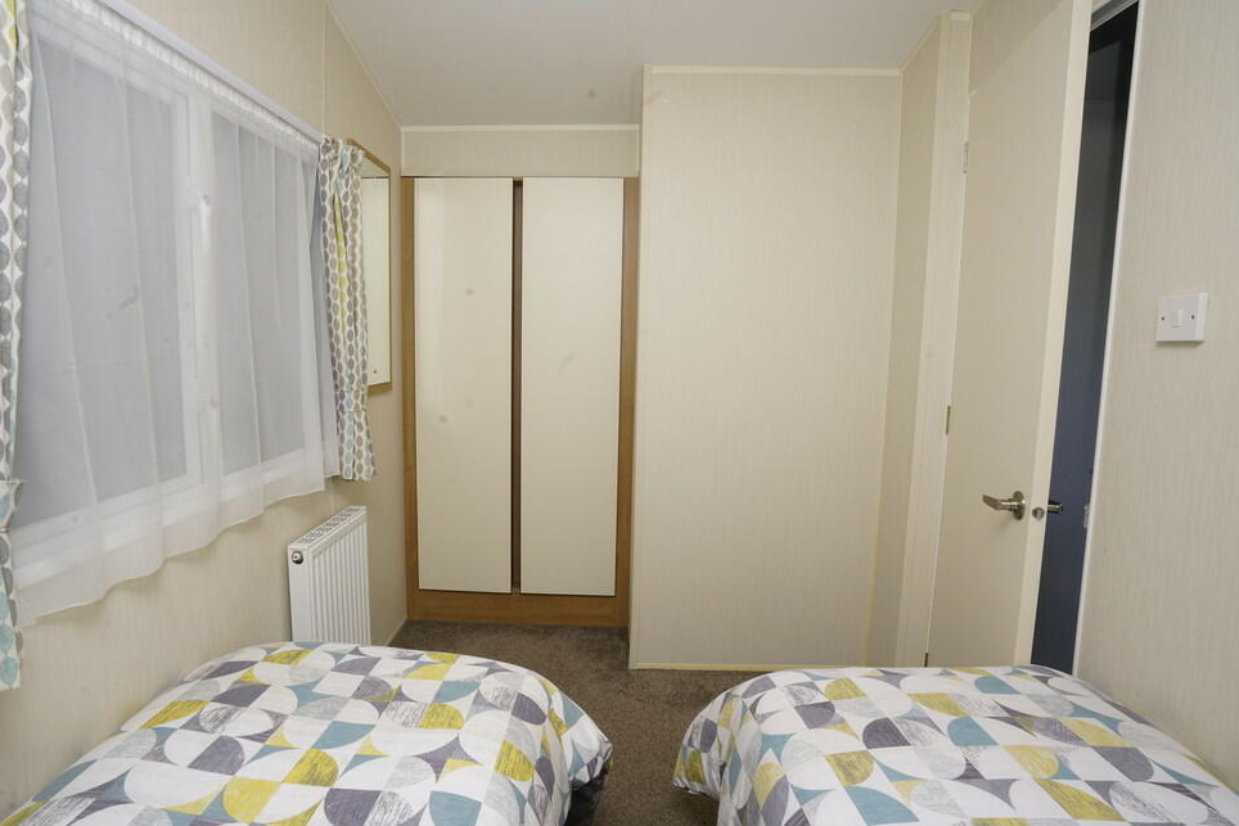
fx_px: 585
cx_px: 589
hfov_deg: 93.2
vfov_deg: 70.4
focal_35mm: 17
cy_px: 399
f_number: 14
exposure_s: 1/60
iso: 1600
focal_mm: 16
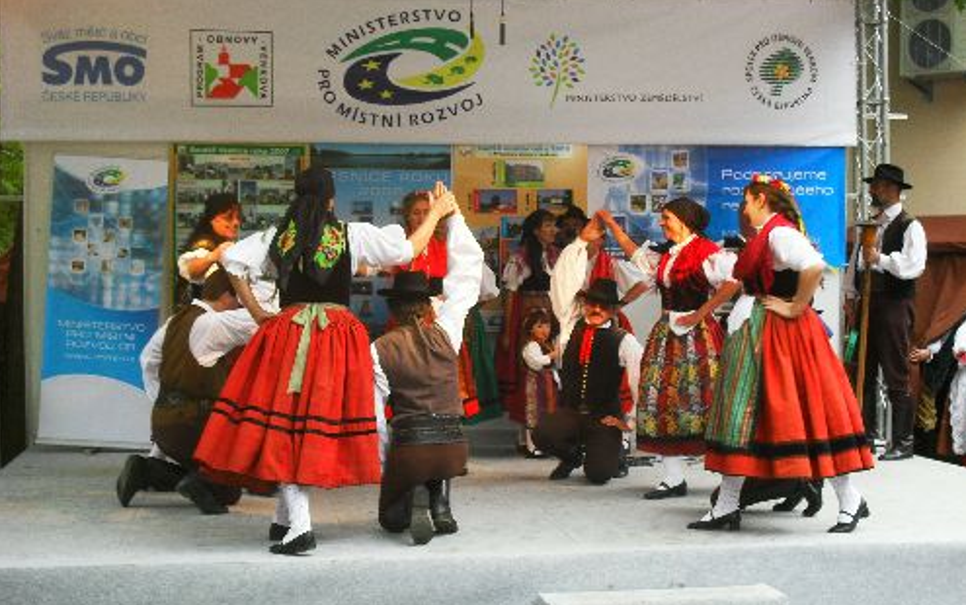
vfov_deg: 21.3
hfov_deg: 33.5
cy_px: 358
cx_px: 482
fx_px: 1607
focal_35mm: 61
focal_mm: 10.1
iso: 100
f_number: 4.3
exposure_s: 1/90
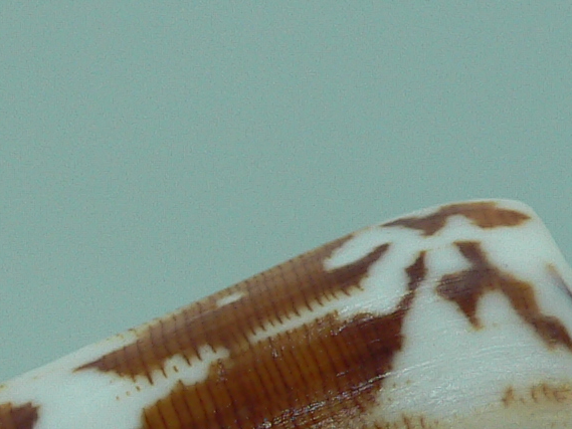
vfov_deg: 11.4
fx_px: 2049
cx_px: 206
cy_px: 671
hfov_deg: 15.9
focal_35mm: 124
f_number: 2.8
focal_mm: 4.6
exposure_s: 1/80
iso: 80
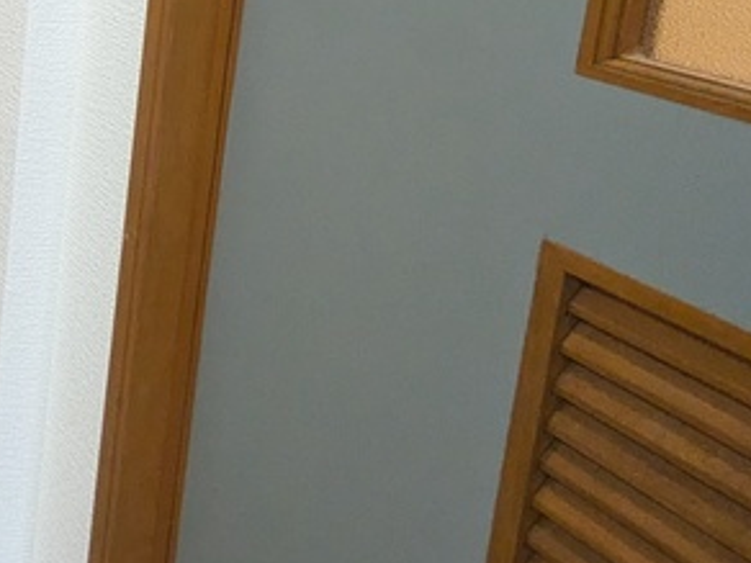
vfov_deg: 28.6
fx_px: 998
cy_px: -54
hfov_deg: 25.9
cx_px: -453
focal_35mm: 46
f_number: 2.2
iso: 695
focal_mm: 1.83
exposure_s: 1/60
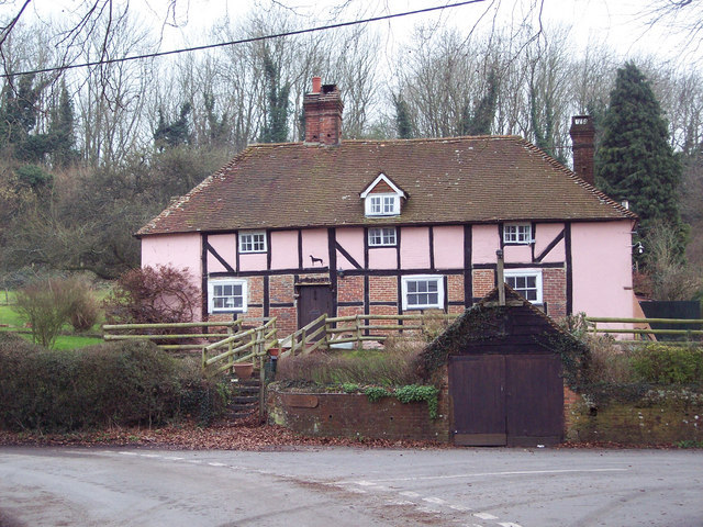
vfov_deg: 22.6
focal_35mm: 65
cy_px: 264
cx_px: 352
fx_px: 1320
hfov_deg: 29.8
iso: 200
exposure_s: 1/45
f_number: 4
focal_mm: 13.3
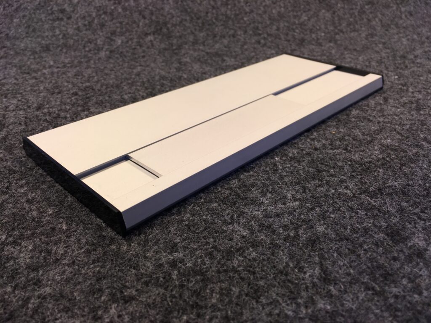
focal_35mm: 29
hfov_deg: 61.7
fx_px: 361
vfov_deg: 48.2
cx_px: 216
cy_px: 162
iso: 25
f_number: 2.2
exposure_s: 1/50
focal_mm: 4.15
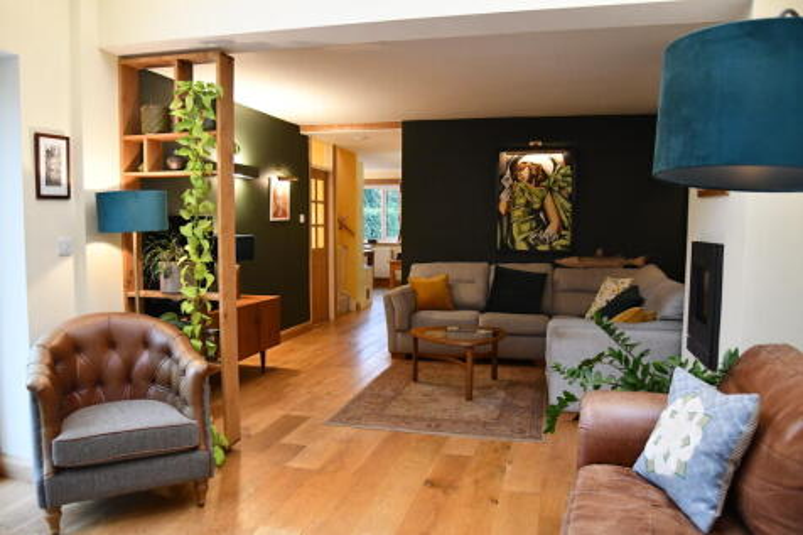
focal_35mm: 27
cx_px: 402
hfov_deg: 67.4
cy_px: 268
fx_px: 602
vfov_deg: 47.9
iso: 3200
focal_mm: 18
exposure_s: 1/100
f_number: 3.5
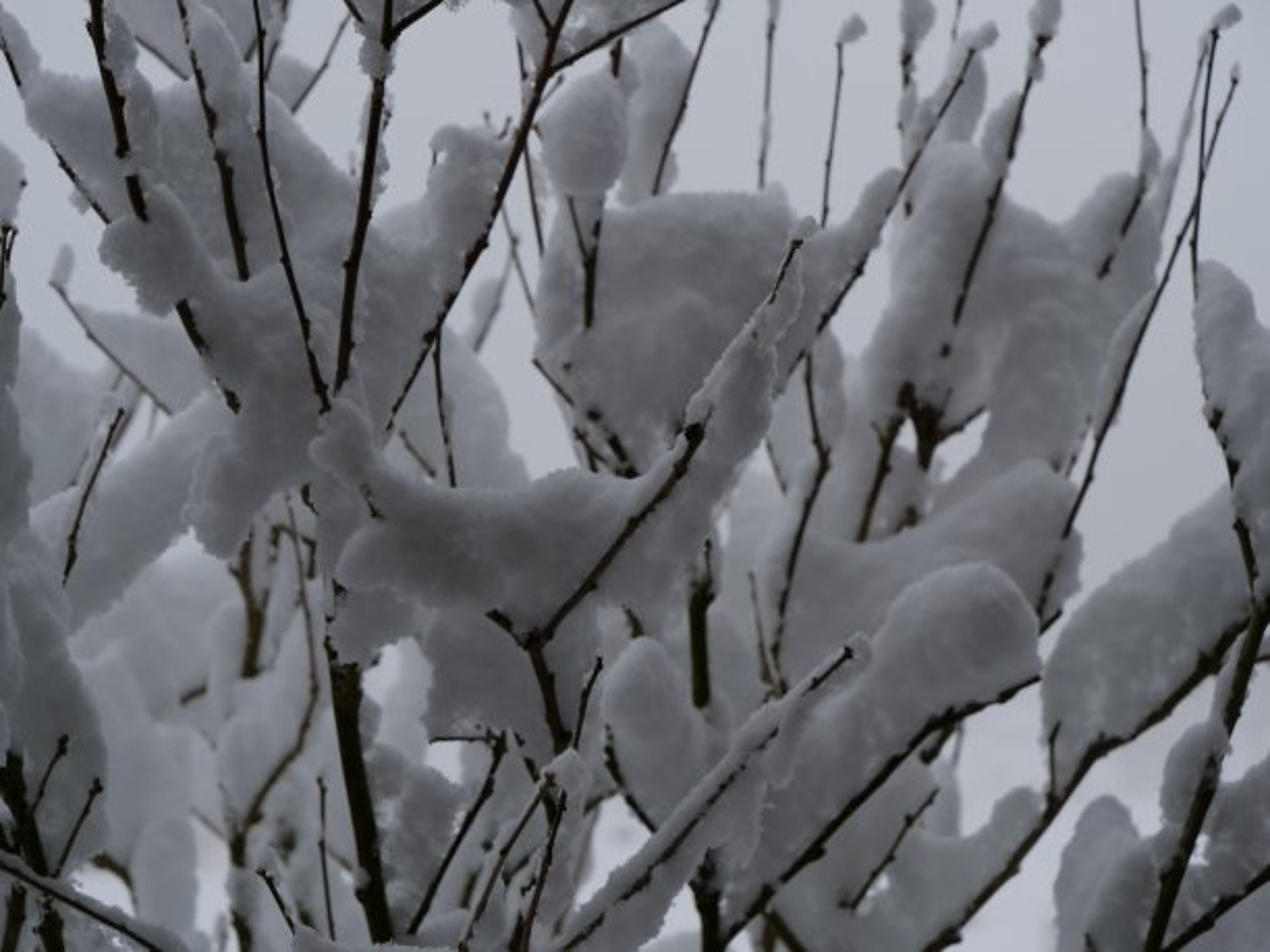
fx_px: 4109
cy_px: 476
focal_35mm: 112
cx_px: 635
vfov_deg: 13.2
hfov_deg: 17.6
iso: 200
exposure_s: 1/400
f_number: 5.6
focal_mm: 56
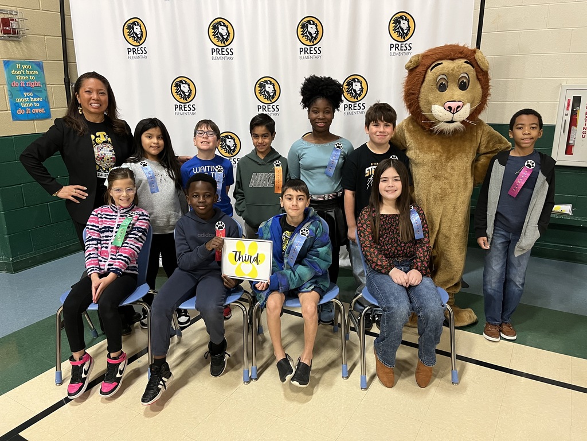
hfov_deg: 67.3
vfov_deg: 53.1
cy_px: 220
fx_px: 441
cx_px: 294
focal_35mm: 26
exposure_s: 1/60
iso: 400
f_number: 1.6
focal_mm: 5.1
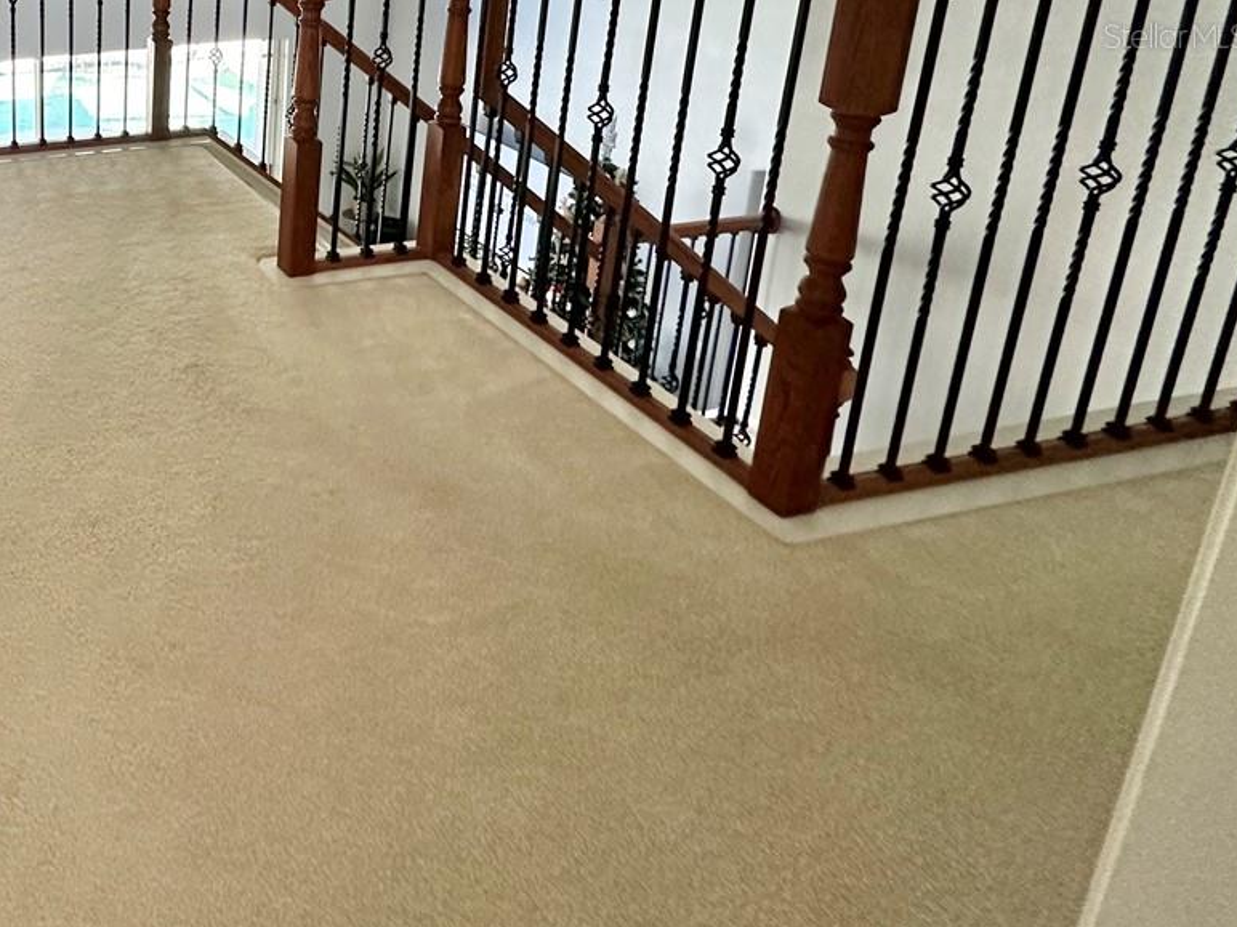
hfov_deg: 49.2
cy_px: 35
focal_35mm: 29
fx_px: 1036
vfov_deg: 42.7
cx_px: -27
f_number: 2.2
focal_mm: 2.22
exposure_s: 1/120
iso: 320
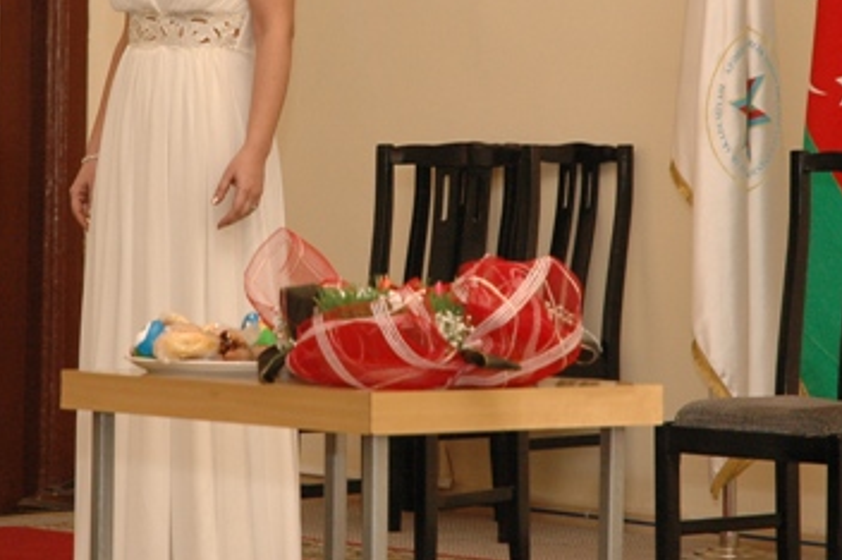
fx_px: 4463
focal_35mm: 191
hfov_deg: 10.8
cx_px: 325
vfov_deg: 7.2
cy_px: 59
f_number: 5.6
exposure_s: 1/100
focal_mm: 70
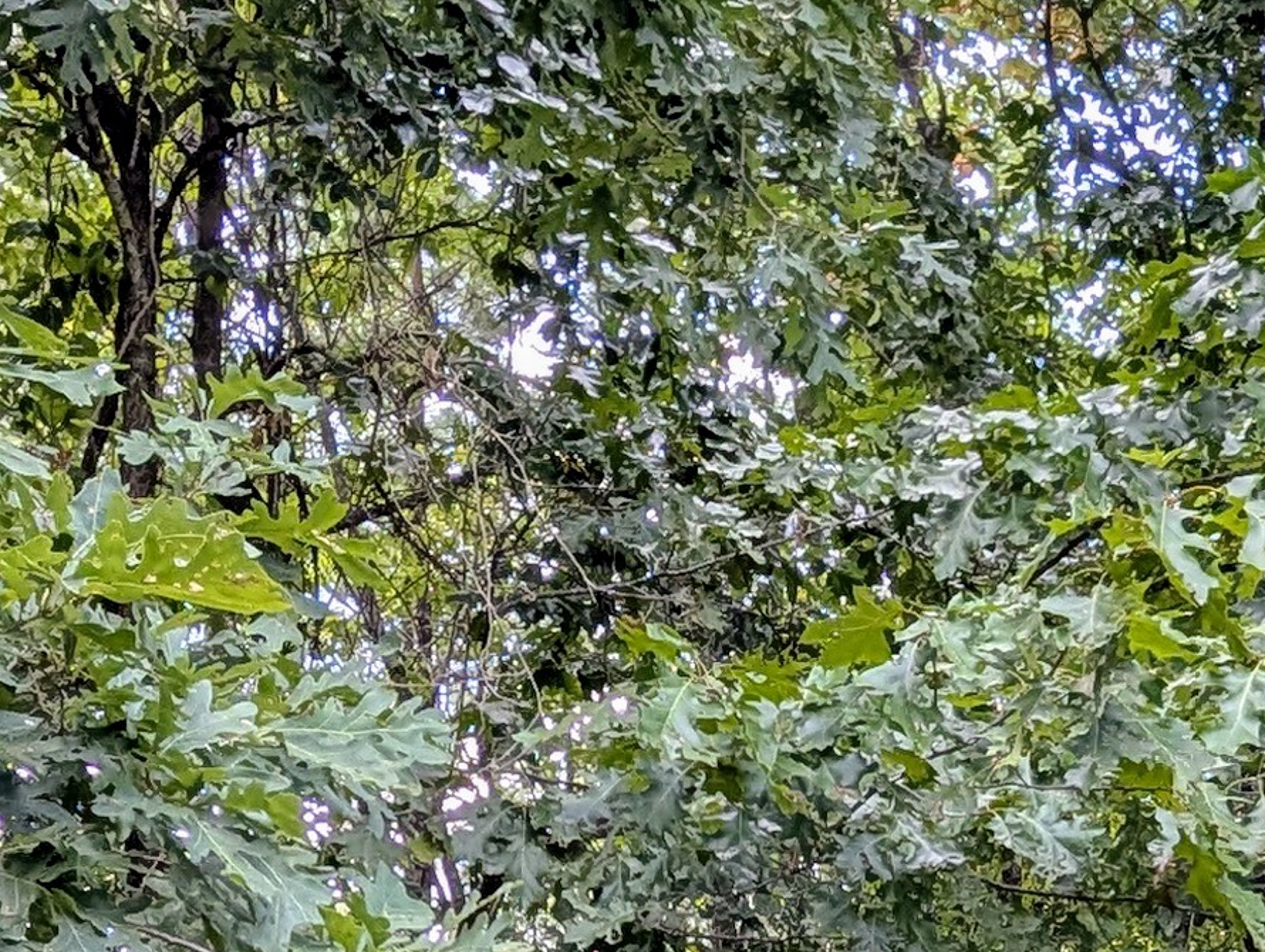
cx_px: 725
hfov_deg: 34.8
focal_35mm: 55
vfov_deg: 22.8
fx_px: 2013
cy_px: 1327
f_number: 1.7
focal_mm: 2.02
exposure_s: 1/138
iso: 49
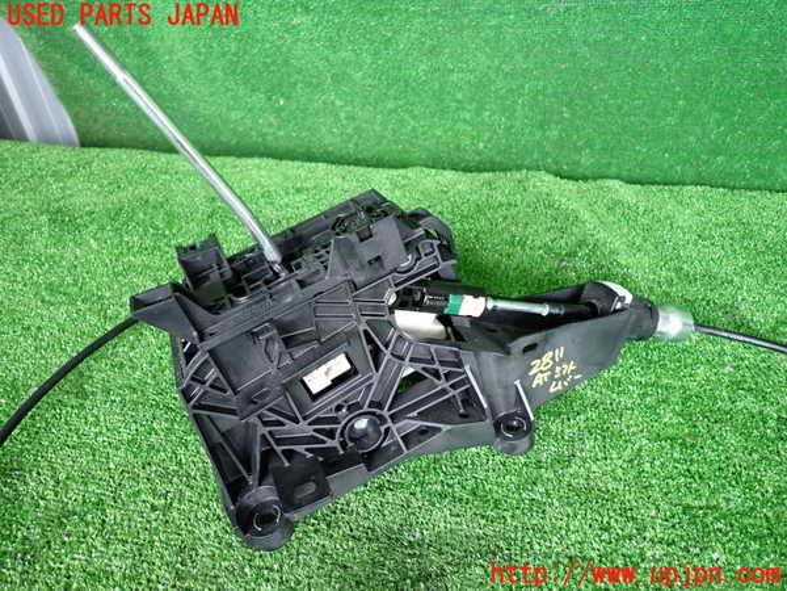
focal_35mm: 25
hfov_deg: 69.4
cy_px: 296
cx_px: 394
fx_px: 568
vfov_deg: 54.9
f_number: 2
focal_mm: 4.5
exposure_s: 1/30
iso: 250
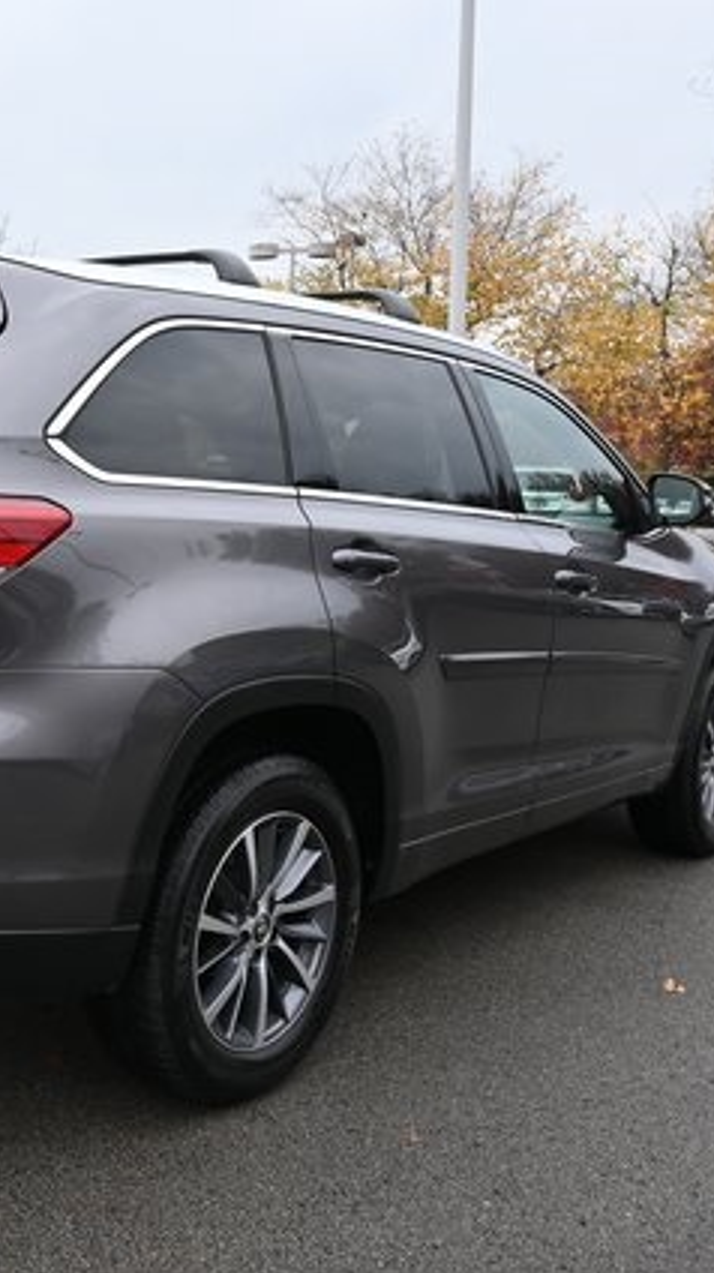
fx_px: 1281
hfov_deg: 29.8
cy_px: 635
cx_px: 63
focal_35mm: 38
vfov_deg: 52.8
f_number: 5.6
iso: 160
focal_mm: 16
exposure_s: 1/250
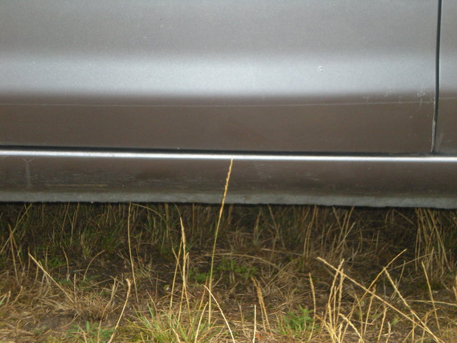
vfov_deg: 14.1
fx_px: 1386
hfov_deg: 18.7
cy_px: 172
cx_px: 228
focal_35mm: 105
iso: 290
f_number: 5.7
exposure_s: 1/125
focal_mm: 17.3
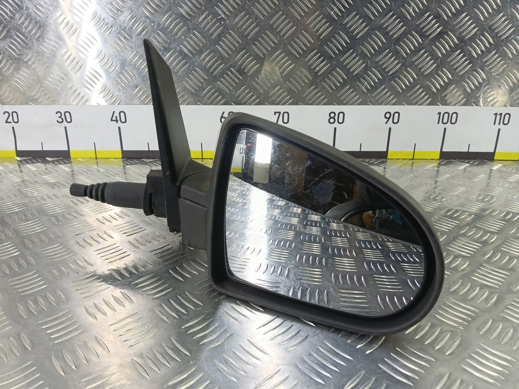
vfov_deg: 58.9
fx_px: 345
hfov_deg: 73.9
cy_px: 194
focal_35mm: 23
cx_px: 260
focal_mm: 4.11
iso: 130
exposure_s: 1/50
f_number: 1.6
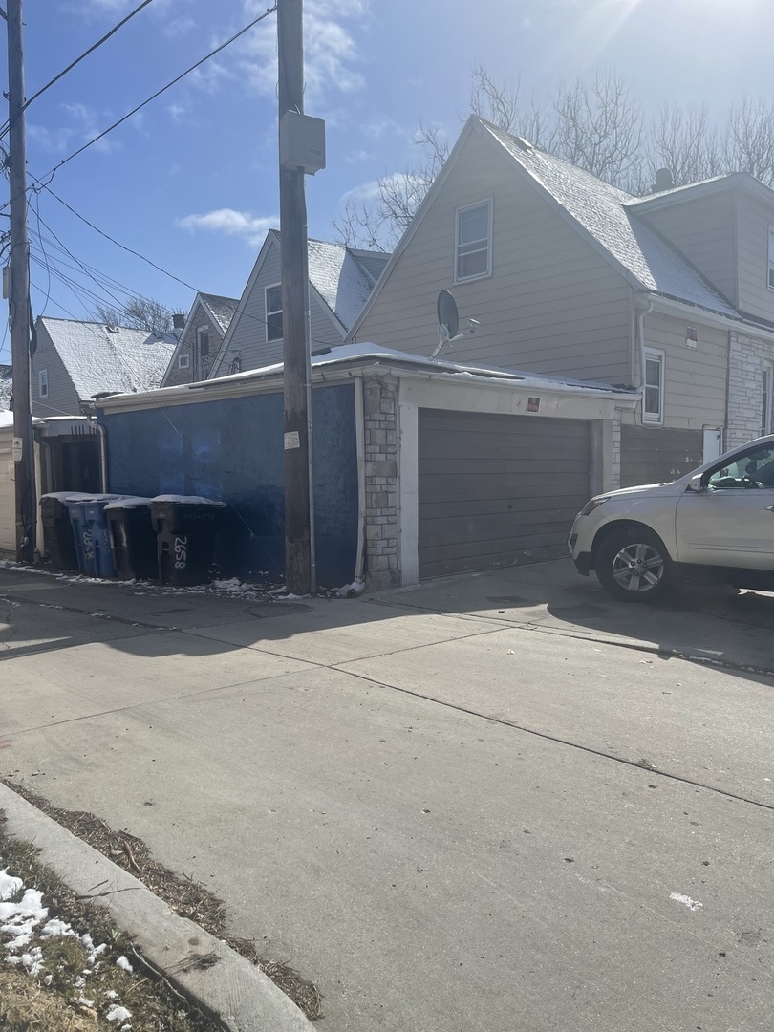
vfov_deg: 69.4
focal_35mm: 25
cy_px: 516
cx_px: 387
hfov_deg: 54.9
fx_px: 745
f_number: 1.6
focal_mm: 5.1
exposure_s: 1/5618
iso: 32
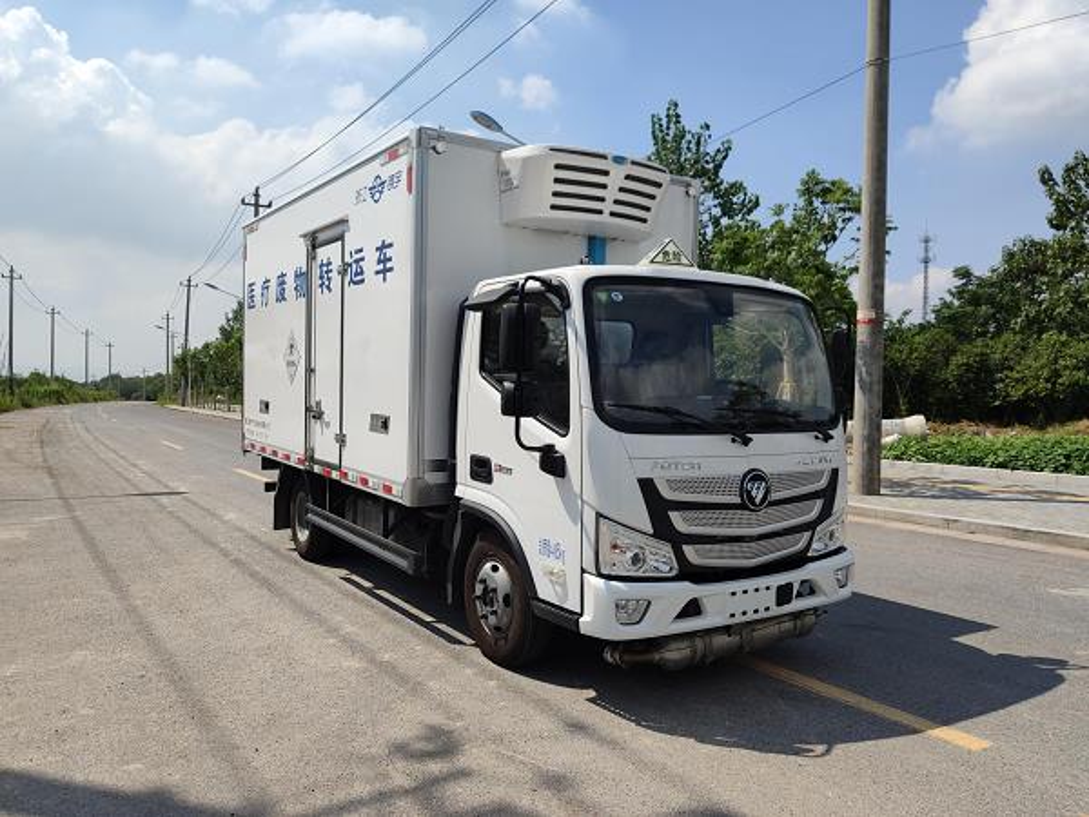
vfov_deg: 53.1
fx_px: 818
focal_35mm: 26
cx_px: 544
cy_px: 408
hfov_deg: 67.3
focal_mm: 4.75
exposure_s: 1/2374
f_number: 1.75
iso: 112
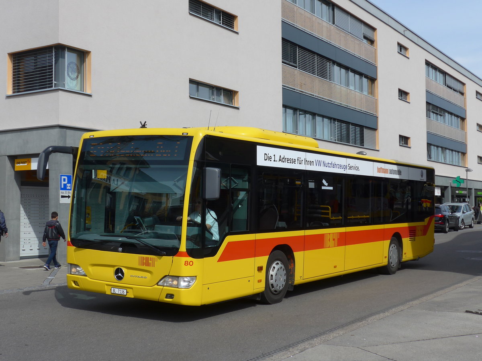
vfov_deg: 29.7
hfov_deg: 38.9
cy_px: 180
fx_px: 682
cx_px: 241
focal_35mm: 49
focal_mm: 10.1
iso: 80
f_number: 3.2
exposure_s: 1/1300
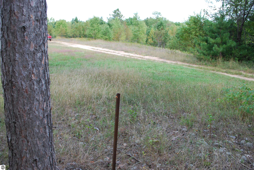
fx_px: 191
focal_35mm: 27
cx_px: 127
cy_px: 85
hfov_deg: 67.3
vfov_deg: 48.0
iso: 160
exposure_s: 1/125
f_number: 5.6
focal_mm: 18
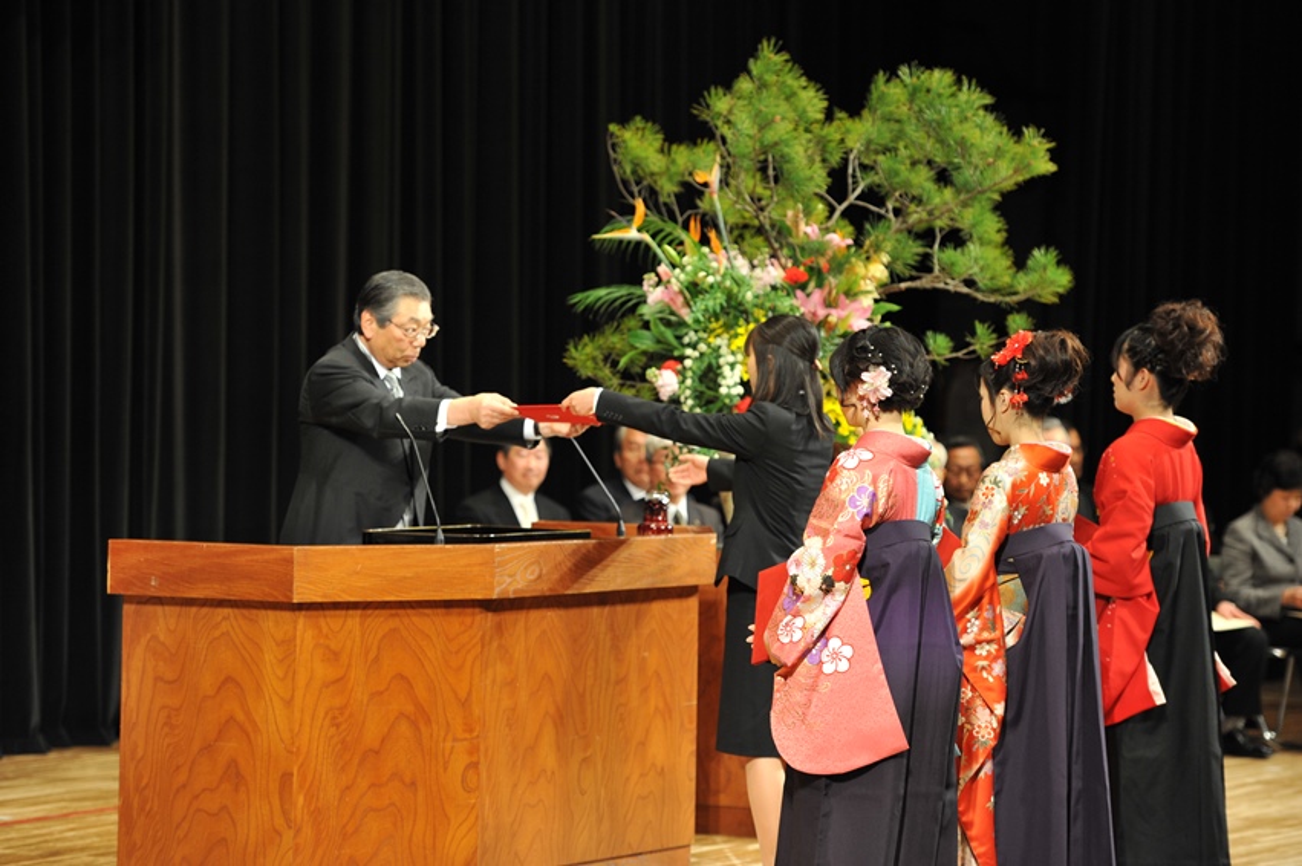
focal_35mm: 130
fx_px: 4698
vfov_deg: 10.5
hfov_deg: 15.8
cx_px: 651
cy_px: 433
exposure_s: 1/160
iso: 1250
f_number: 3.2
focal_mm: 130
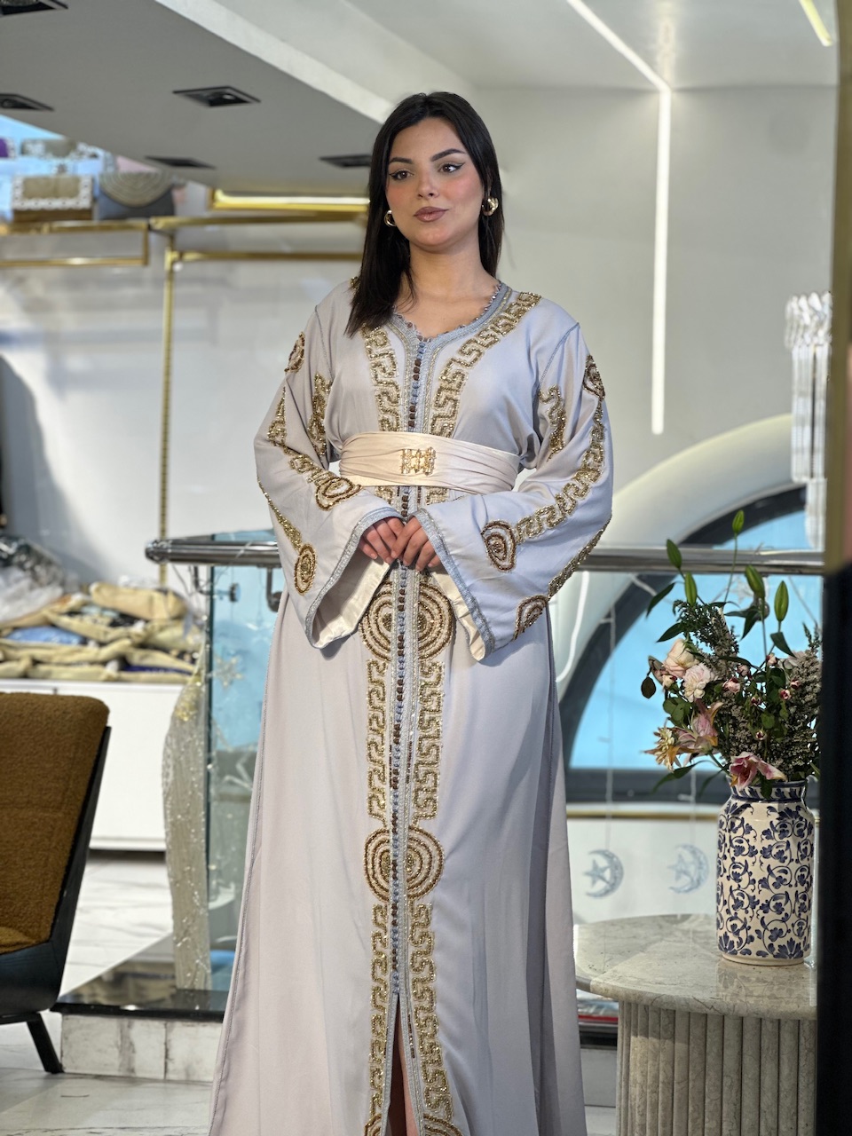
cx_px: 426
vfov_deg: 25.3
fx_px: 2527
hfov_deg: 19.1
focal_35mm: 77
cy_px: 568
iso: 50
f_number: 2.8
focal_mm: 9
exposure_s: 1/100
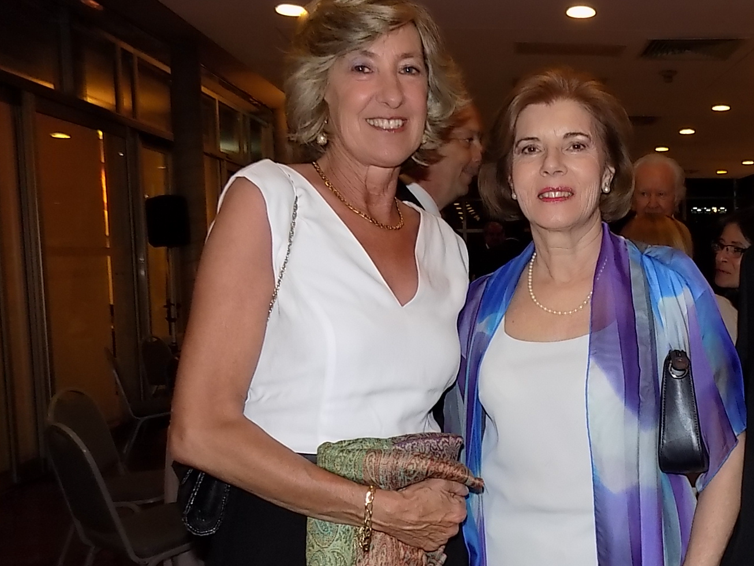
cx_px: 605
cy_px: 330
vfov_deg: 35.9
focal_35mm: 40
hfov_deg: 44.5
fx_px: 871
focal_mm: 4
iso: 200
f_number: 3.1
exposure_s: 1/30
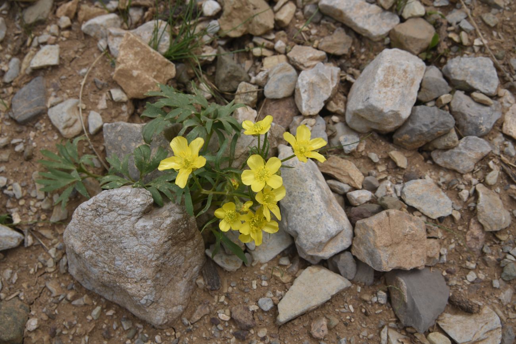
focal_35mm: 50
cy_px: 172
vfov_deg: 27.0
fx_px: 717
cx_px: 258
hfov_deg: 39.6
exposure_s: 1/250
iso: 160
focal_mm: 50
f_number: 10
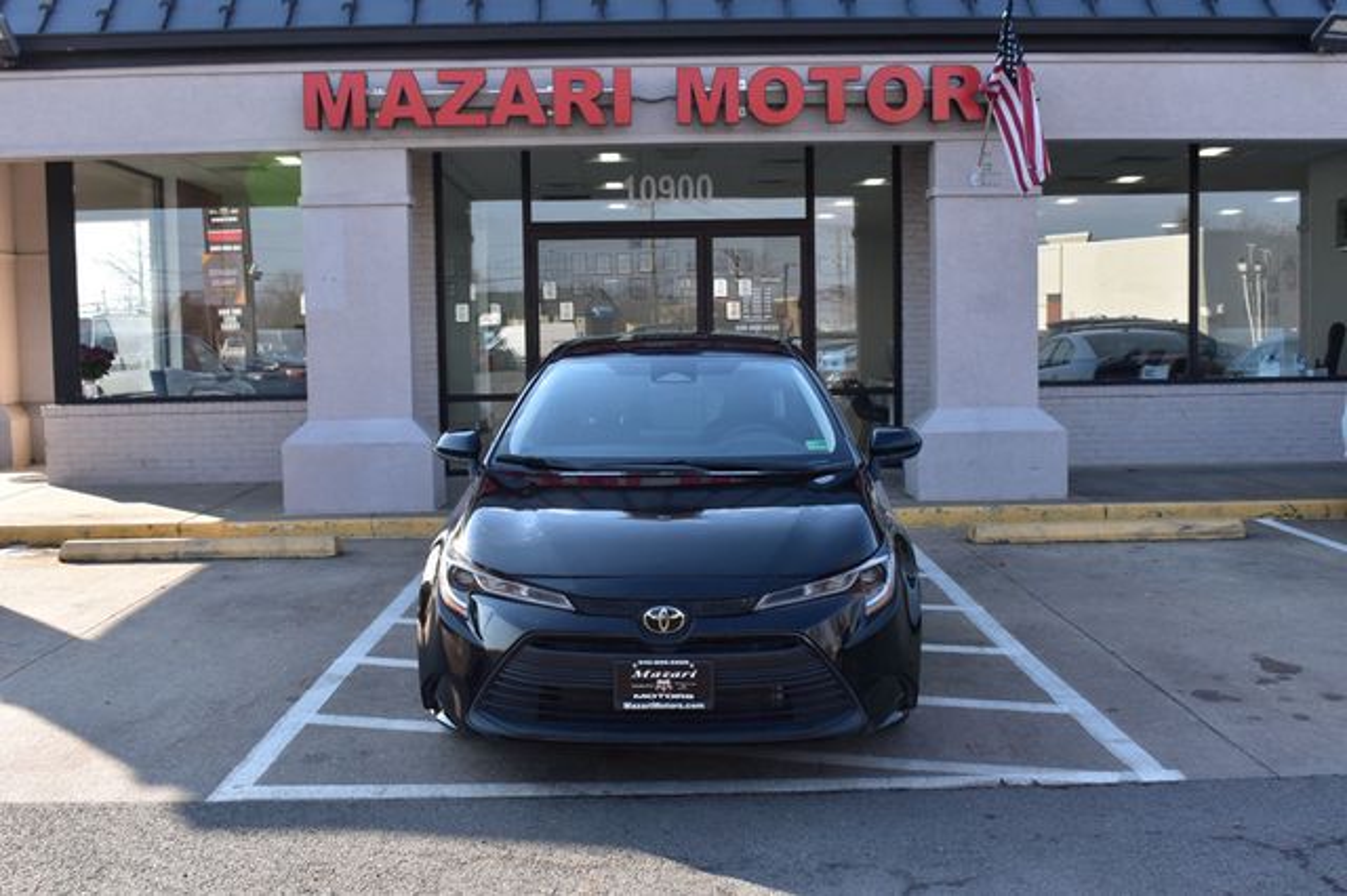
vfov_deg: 35.5
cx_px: 674
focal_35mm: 38
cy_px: 448
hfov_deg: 51.3
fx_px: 1402
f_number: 10
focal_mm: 25
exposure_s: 1/200
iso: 400
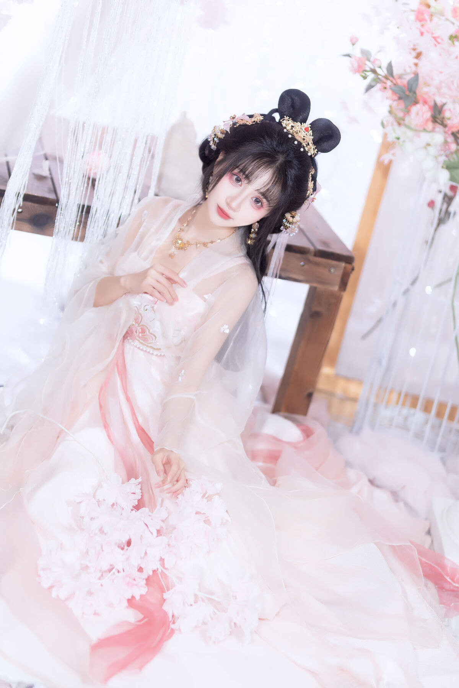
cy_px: 344
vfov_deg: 23.9
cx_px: 230
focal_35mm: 85
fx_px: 1625
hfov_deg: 16.1
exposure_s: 1/400
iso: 200
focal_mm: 85
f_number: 1.4
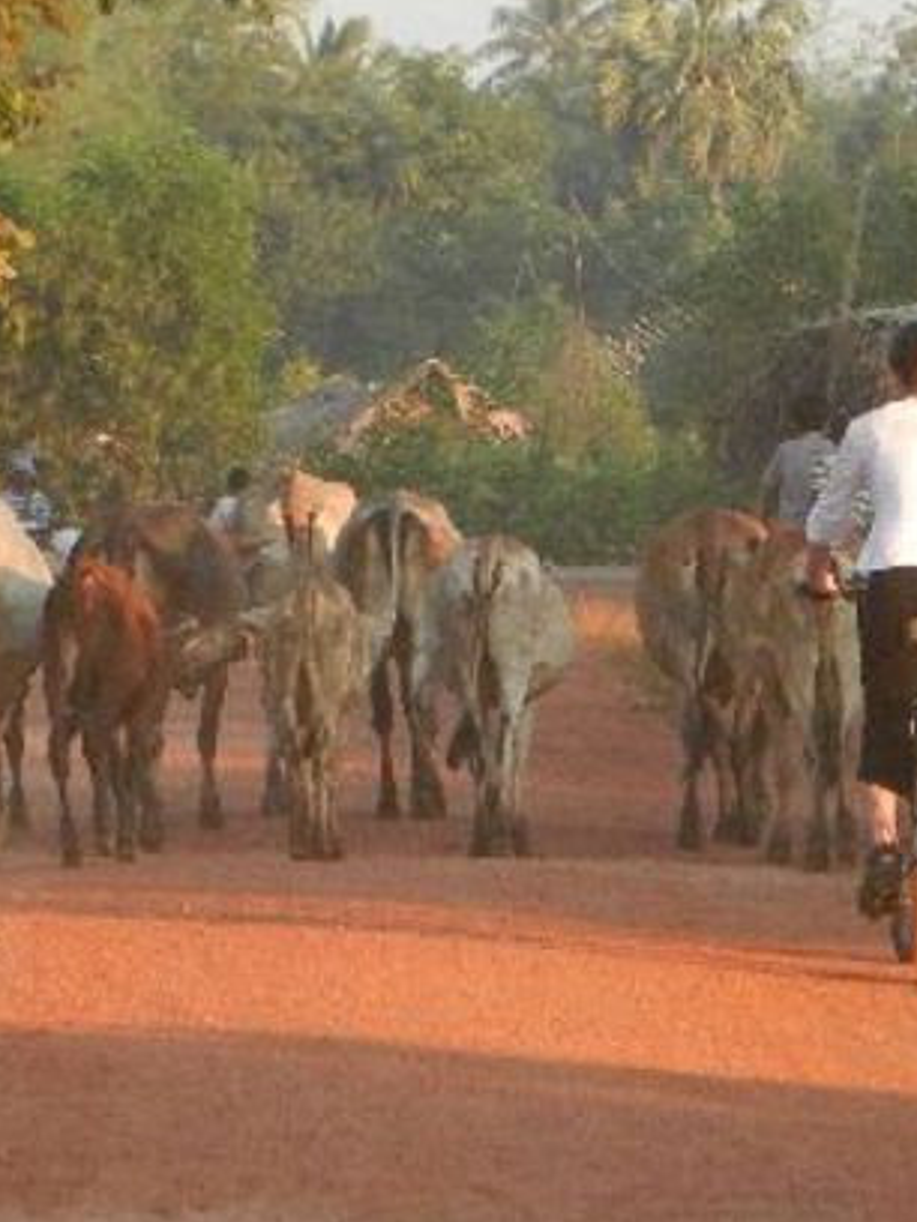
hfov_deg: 3.1
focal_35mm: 474
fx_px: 16742
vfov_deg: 4.2
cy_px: 183
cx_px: 420
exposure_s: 1/250
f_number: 5.3
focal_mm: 34
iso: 500
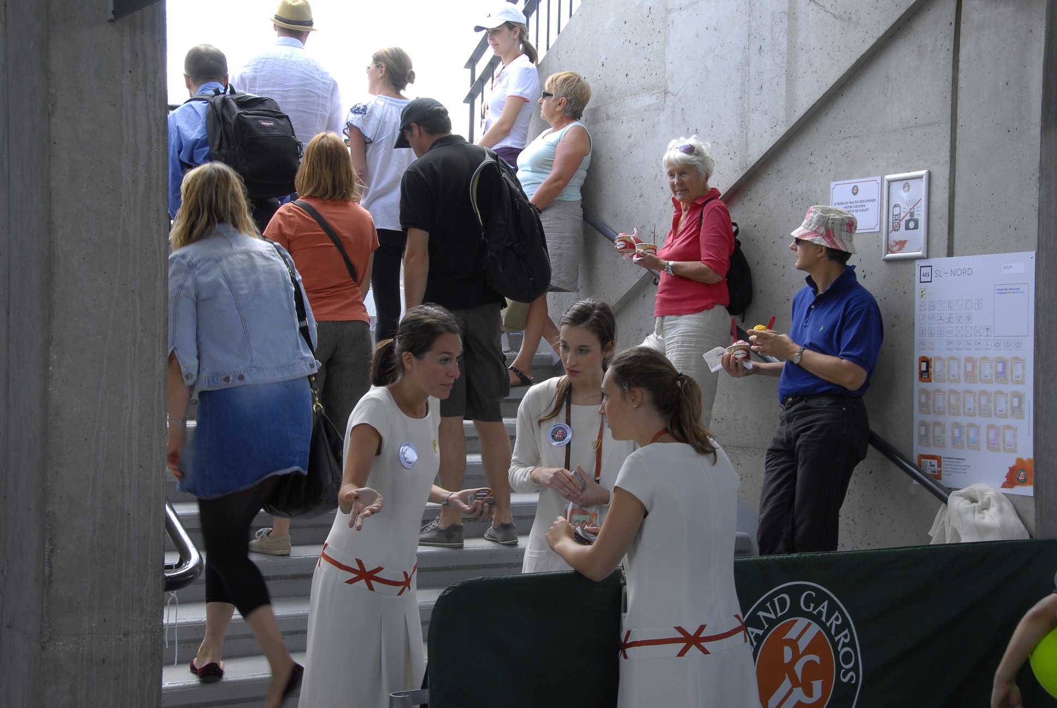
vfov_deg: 22.7
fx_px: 1764
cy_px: 354
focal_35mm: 60
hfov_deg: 33.4
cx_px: 528
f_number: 10
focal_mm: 40
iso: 200
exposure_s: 1/45
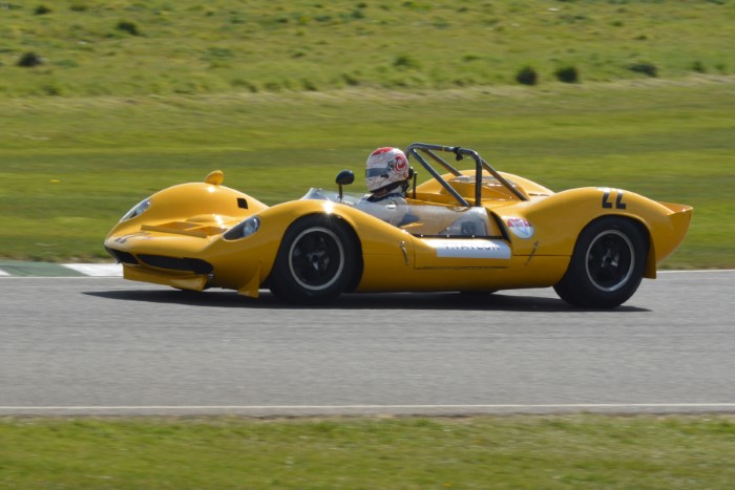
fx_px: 5513
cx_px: 368
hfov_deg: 7.6
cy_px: 245
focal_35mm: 270
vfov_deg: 5.1
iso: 400
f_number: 13
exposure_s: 1/400
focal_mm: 180
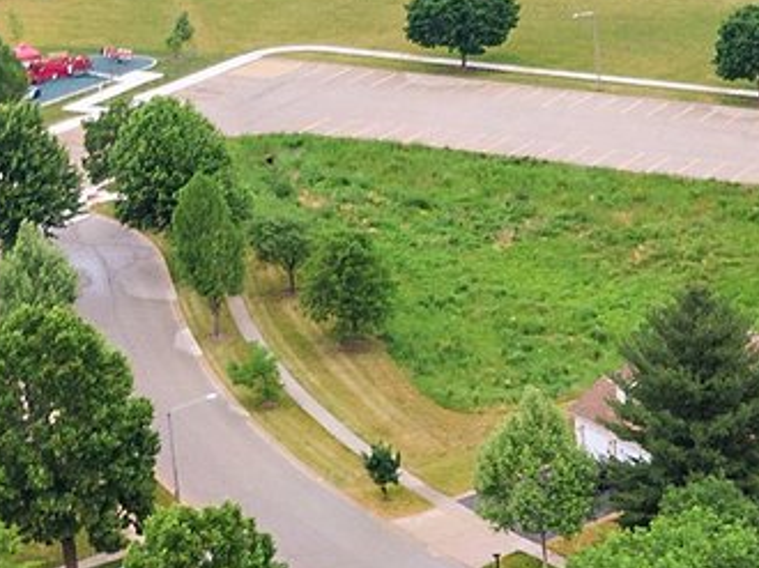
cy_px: 582
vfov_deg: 13.9
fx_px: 2301
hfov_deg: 17.9
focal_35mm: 105
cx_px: 890
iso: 100
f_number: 2.8
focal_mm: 4.39
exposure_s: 1/200
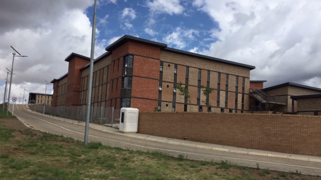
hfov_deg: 61.0
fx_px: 272
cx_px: 159
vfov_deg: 36.6
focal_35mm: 32
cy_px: 99
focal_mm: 4.15
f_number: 2.2
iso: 32
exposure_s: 1/2825
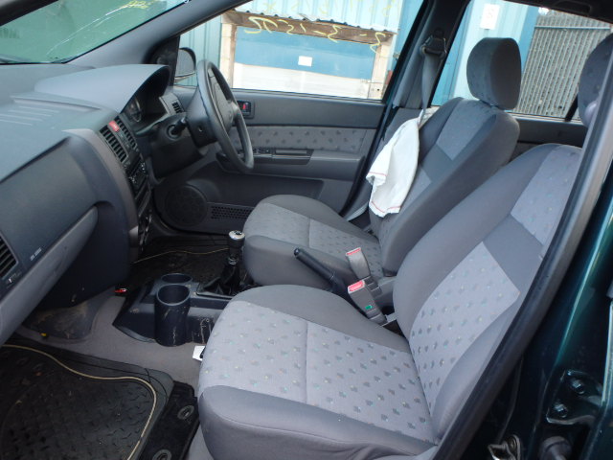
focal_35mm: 28
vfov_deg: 49.7
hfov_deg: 63.4
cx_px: 306
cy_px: 230
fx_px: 496
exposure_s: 1/40
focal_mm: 5
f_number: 3.9
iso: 200
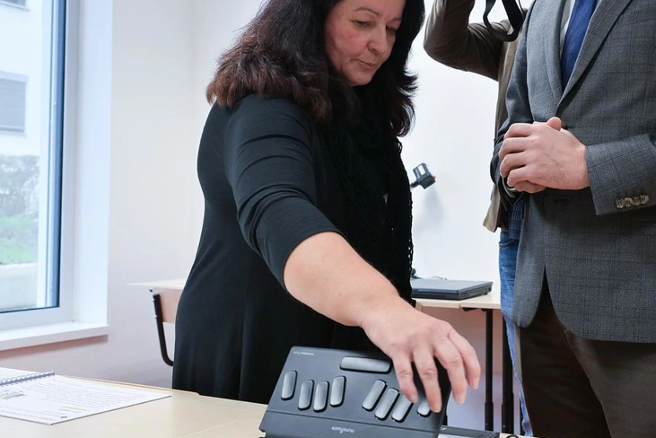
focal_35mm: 42
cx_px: 485
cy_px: 174
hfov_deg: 45.0
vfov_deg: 31.8
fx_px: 766
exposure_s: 1/200
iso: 1000
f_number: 5
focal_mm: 24
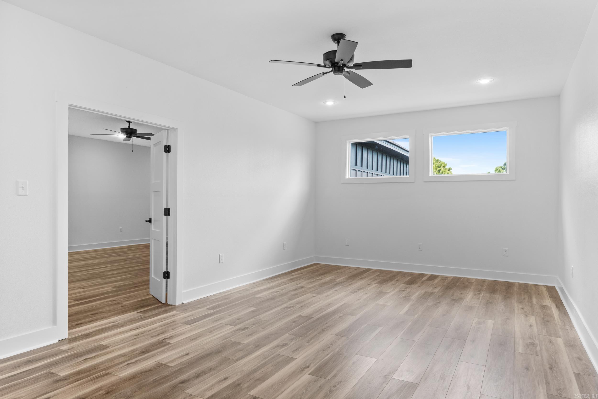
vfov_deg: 56.8
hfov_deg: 78.1
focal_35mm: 22
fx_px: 369
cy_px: 200
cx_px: 299
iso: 200
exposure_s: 1/3
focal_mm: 14.8
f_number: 9
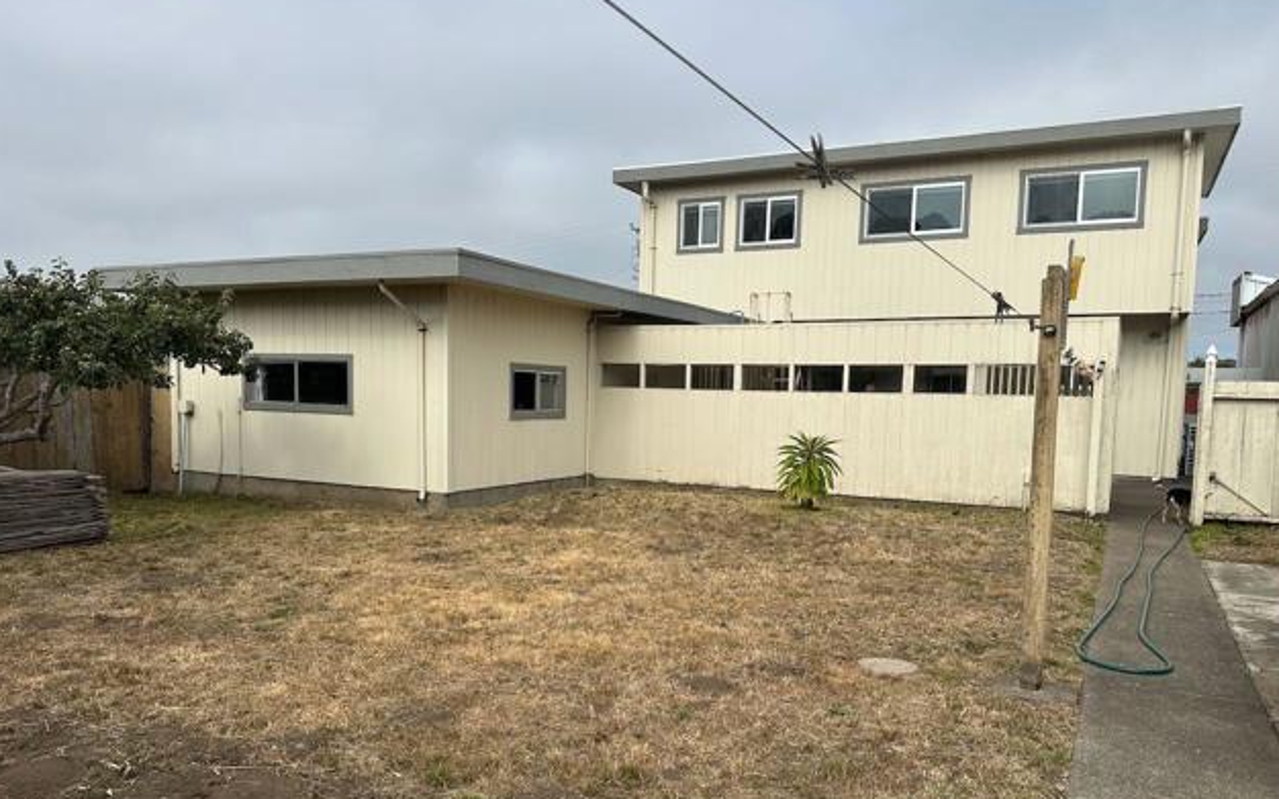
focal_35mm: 26
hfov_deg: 70.4
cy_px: 466
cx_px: 646
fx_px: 906
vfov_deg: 47.4
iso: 80
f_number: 1.78
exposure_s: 1/4762
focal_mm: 6.86
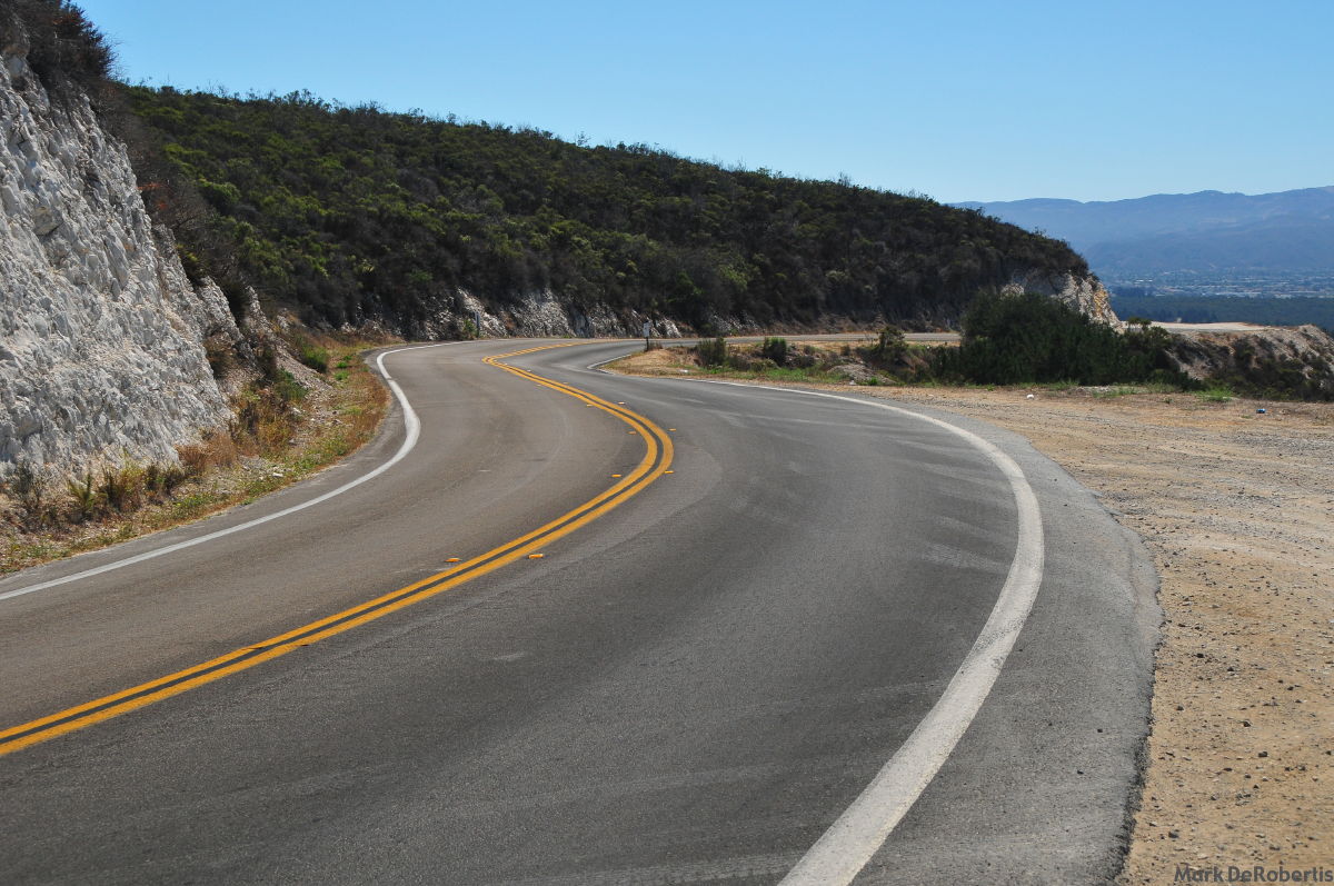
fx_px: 1943
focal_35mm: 52
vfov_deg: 25.7
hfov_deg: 37.9
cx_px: 667
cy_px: 443
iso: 320
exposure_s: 1/250
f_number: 8
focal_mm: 35
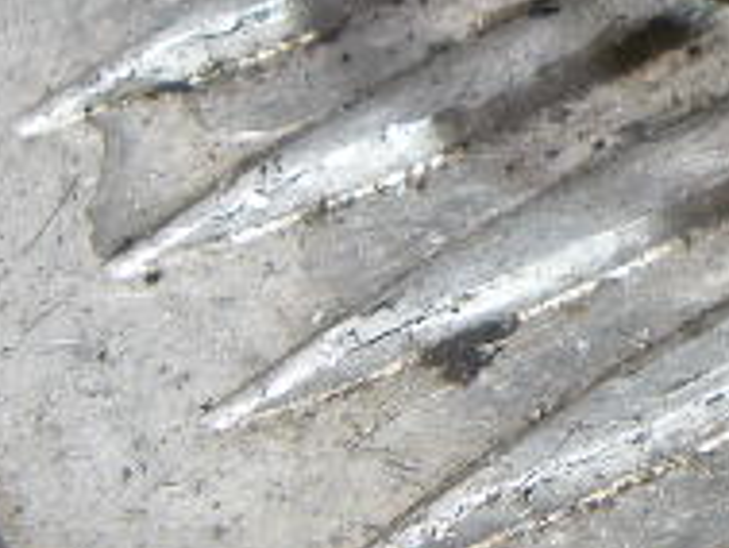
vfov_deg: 9.7
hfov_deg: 12.5
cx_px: 1269
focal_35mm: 146
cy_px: -444
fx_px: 3077
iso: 96
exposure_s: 1/59.8
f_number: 2.8
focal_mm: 4.7
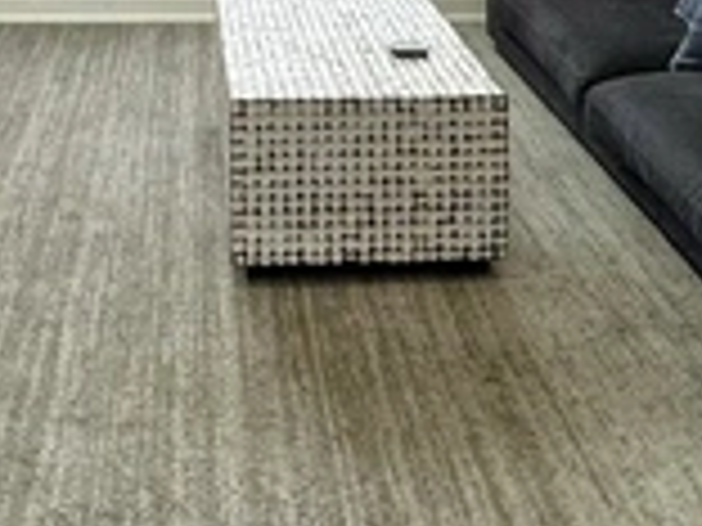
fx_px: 1095
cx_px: 207
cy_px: -283
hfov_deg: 35.0
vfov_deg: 22.0
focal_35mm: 54
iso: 100
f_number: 2.2
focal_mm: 2.22
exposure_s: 1/120
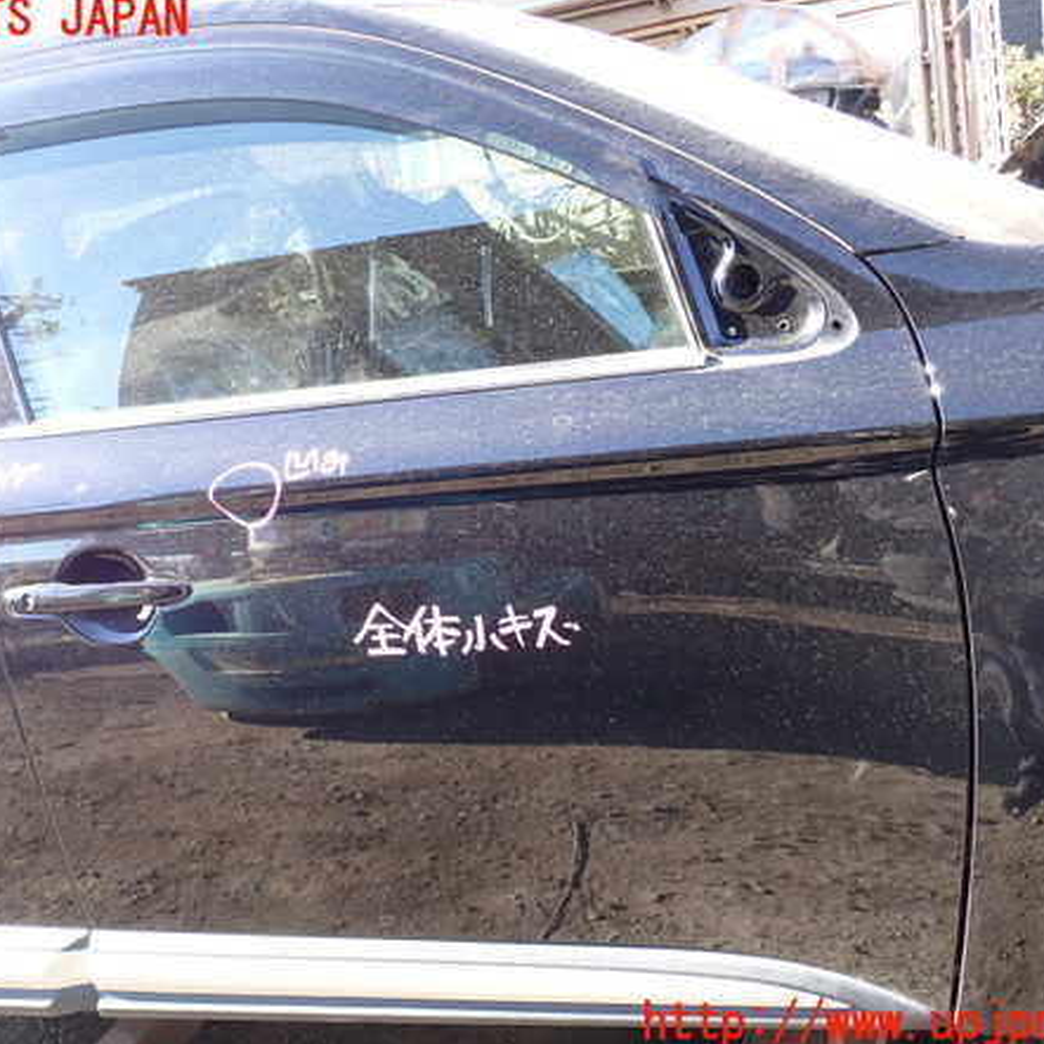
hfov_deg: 46.0
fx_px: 1228
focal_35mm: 36
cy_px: 522
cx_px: 468
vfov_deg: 46.0
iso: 100
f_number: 3.2
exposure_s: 1/60
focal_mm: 5.4
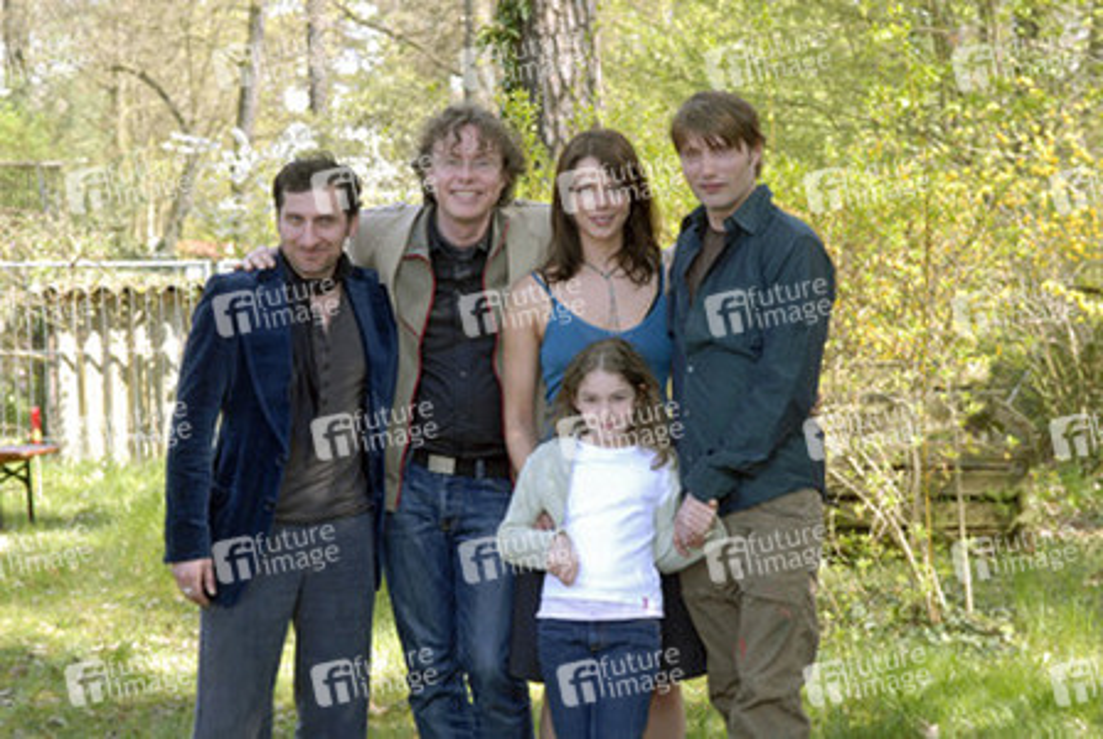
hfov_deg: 24.6
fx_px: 2531
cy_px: 370
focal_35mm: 82
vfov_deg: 16.6
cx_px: 552
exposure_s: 1/160
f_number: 6.3
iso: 400
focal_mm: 55
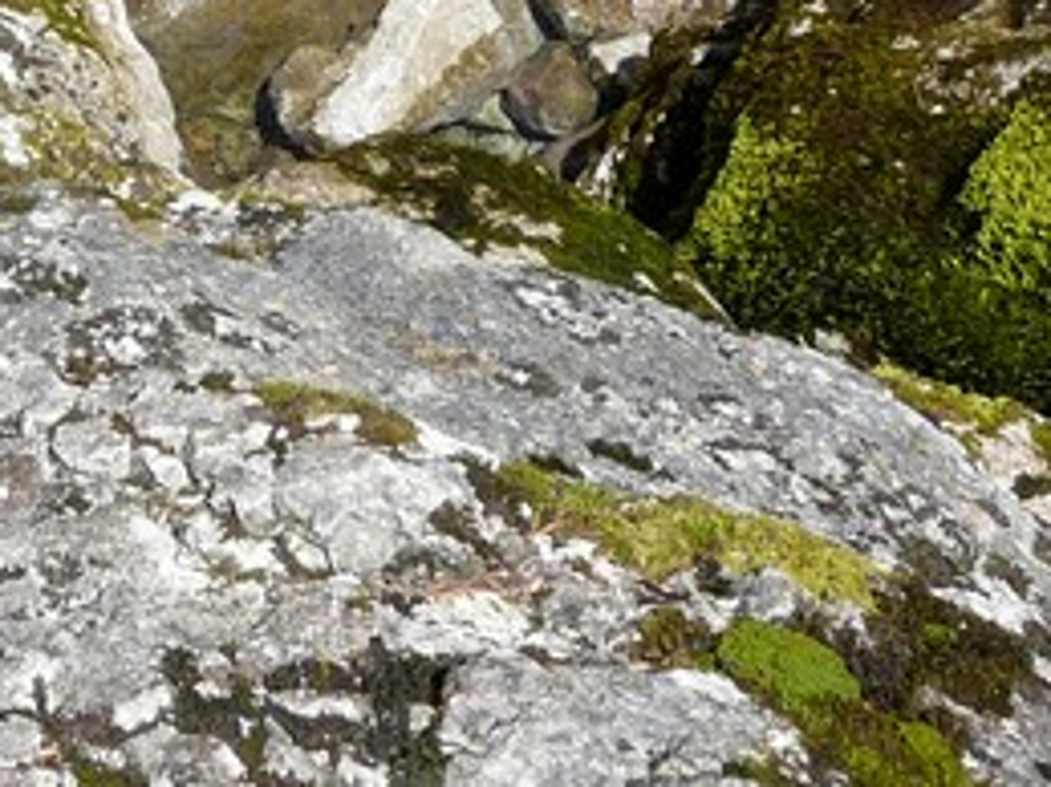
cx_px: -286
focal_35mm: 102
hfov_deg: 18.1
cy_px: -325
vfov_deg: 13.8
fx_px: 3095
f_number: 5.6
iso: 100
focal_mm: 4.6
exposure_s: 1/200
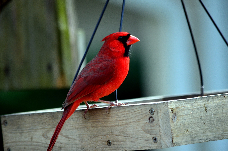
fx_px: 2559
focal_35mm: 405
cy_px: 76
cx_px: 114
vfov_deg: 3.4
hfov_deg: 5.1
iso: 500
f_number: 5.6
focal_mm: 270
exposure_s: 1/640
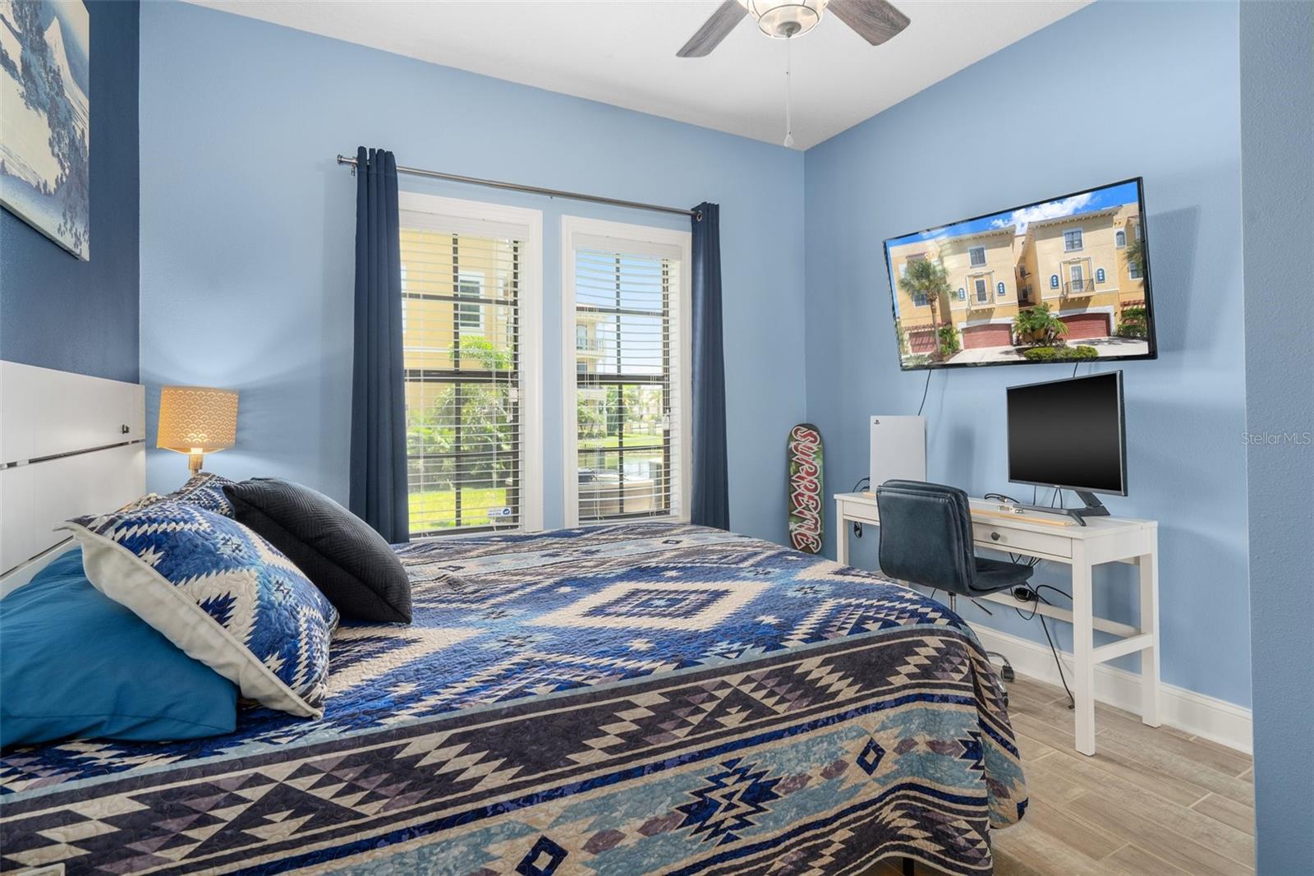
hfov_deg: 93.3
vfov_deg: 70.4
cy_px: 438
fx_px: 620
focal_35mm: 17
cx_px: 657
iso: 320
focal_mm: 17
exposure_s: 1/4
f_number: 8
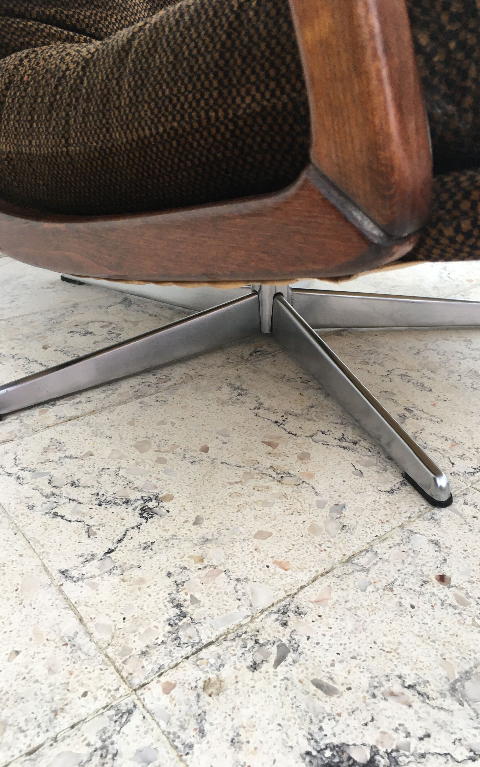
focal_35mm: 31
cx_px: 285
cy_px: 383
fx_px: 649
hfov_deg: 40.4
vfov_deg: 61.2
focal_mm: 4.15
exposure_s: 1/33
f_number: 2.2
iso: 50
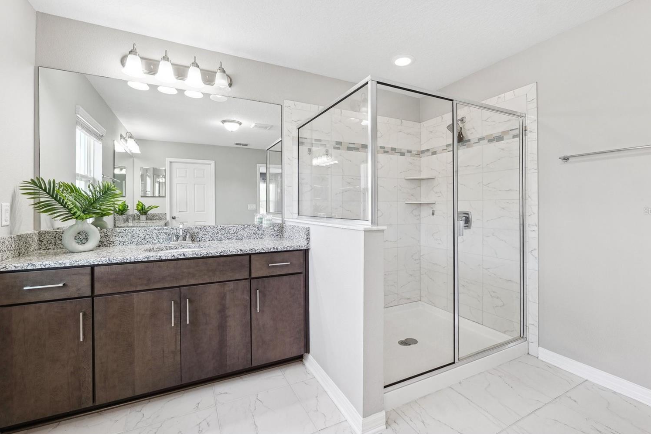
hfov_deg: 100.4
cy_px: 211
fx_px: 271
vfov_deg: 77.3
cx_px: 334
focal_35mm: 15
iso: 400
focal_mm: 14
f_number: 8
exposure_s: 1/15
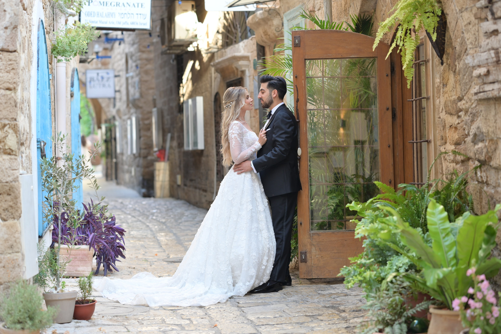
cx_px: 250
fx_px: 1183
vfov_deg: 16.1
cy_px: 167
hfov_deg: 23.9
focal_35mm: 85
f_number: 2.5
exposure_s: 1/250
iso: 400
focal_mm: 85
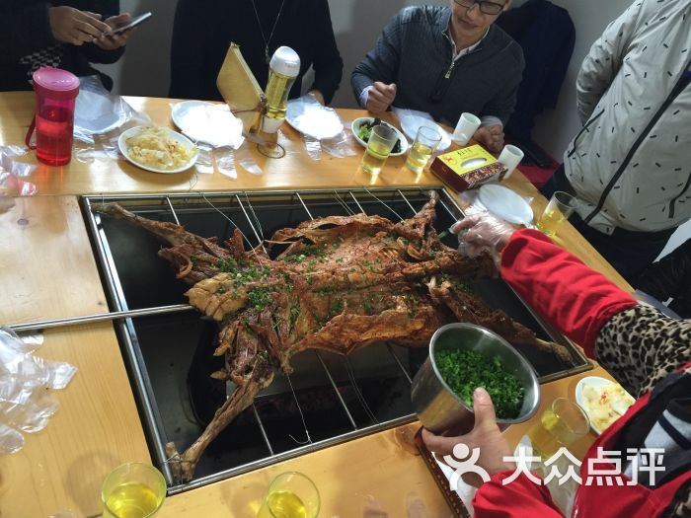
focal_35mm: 29
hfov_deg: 61.7
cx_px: 346
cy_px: 259
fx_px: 579
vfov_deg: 48.2
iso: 64
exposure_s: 1/15
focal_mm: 4.15
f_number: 2.2
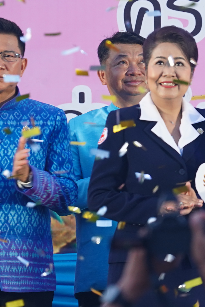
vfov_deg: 2.6
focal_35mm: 796
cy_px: 96
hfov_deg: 1.7
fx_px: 6800
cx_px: 373
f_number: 4
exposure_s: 1/100
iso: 400
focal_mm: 200
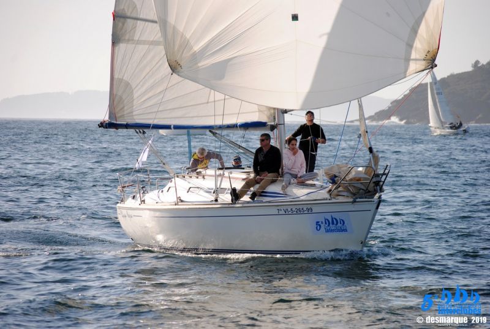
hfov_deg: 10.9
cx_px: 245
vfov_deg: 7.4
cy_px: 164
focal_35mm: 188
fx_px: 2557
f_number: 5.6
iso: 100
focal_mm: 125
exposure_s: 1/500
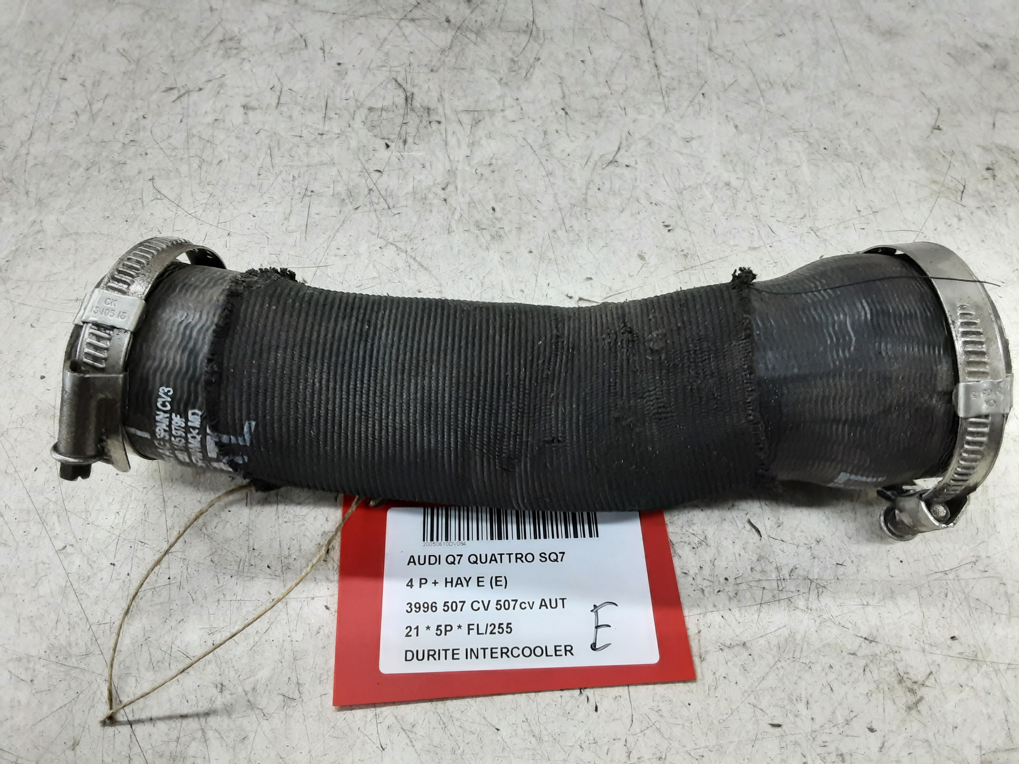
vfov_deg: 51.4
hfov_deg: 65.3
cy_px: 382
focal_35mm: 27
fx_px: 795
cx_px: 510
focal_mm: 2.91
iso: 125
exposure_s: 1/50
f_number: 1.9
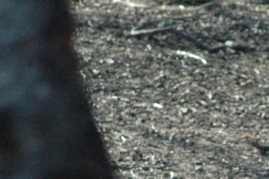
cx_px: 597
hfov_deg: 2.1
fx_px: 7277
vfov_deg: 1.4
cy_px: 436
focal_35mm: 975
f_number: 7.1
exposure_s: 1/800
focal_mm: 130
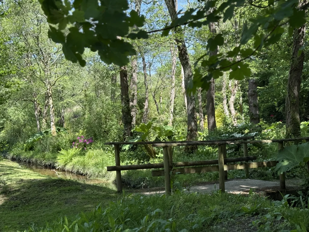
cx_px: 154
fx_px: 428
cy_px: 116
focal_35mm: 48
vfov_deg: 30.3
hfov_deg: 39.7
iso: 80
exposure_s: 1/885
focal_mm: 6.76
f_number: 1.78
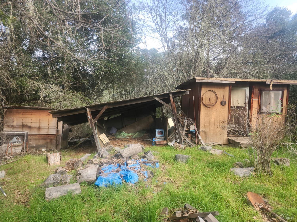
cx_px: 148
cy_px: 111
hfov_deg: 73.9
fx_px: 197
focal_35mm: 23
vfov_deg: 58.9
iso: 25
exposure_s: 1/215
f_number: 1.8
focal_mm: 5.54
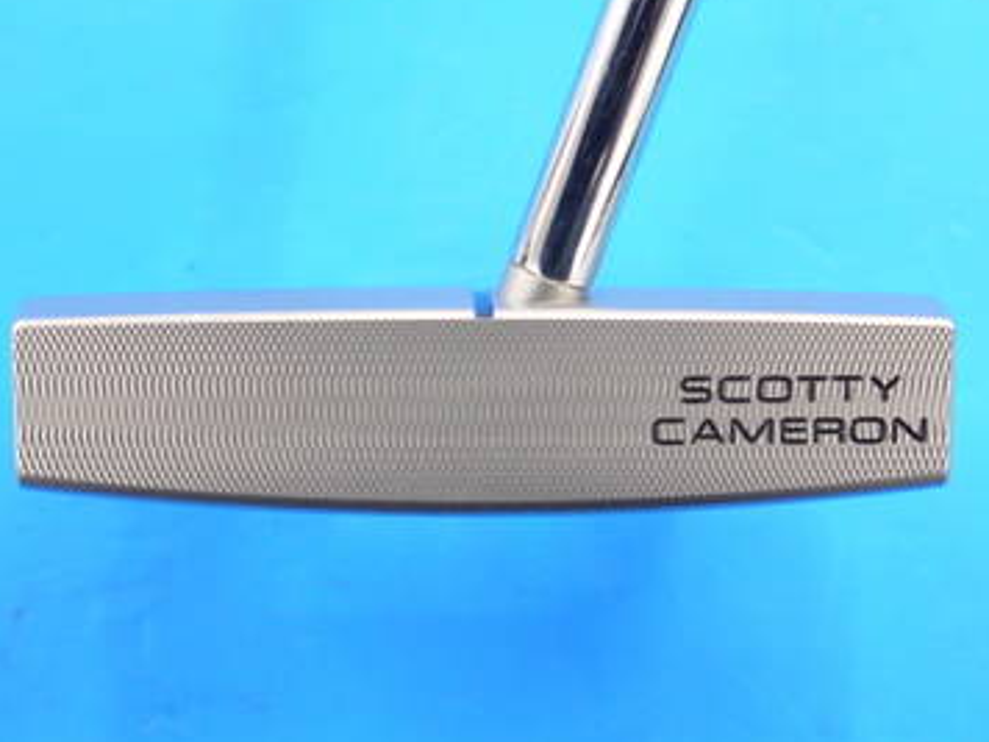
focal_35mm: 54
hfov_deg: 35.5
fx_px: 1543
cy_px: 270
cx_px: 439
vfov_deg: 26.9
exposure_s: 1/125
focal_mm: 15
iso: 800
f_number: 3.6
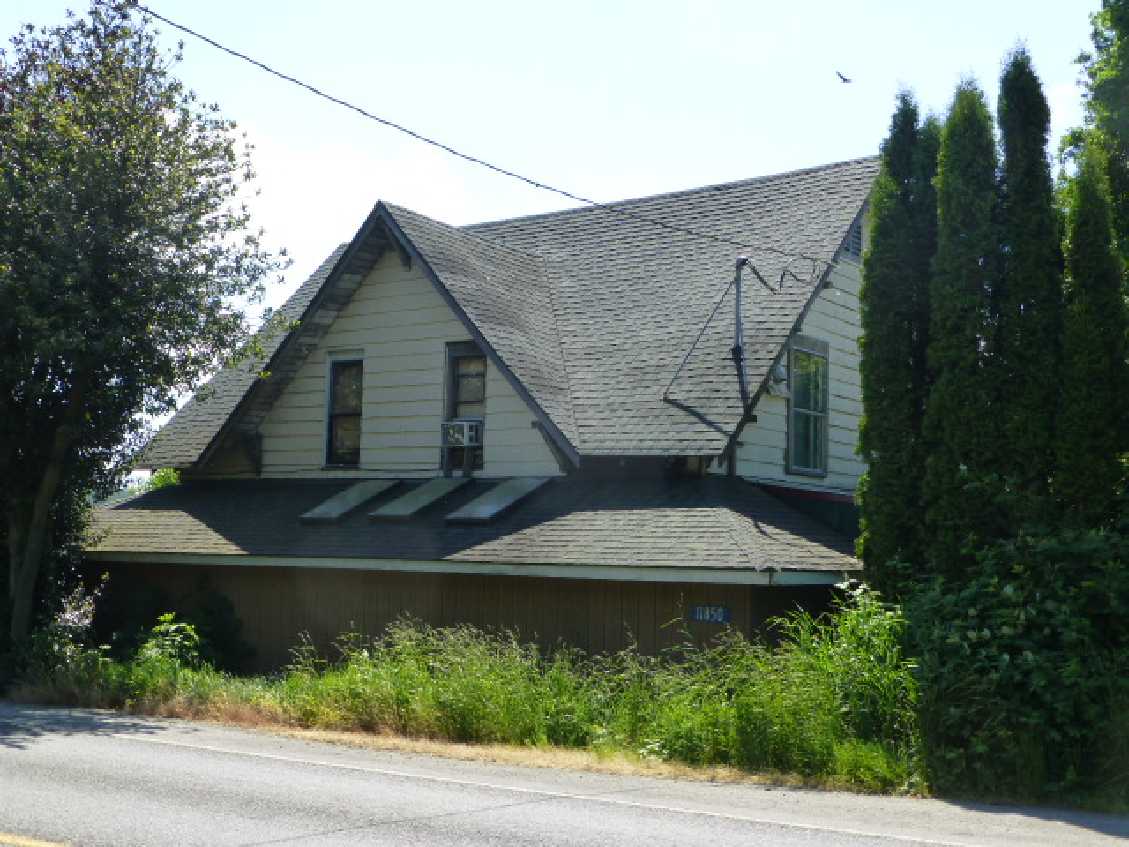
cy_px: 424
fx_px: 1435
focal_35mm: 44
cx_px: 564
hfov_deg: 42.9
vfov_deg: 32.9
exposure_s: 1/400
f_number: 4.1
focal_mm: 7.9
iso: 160
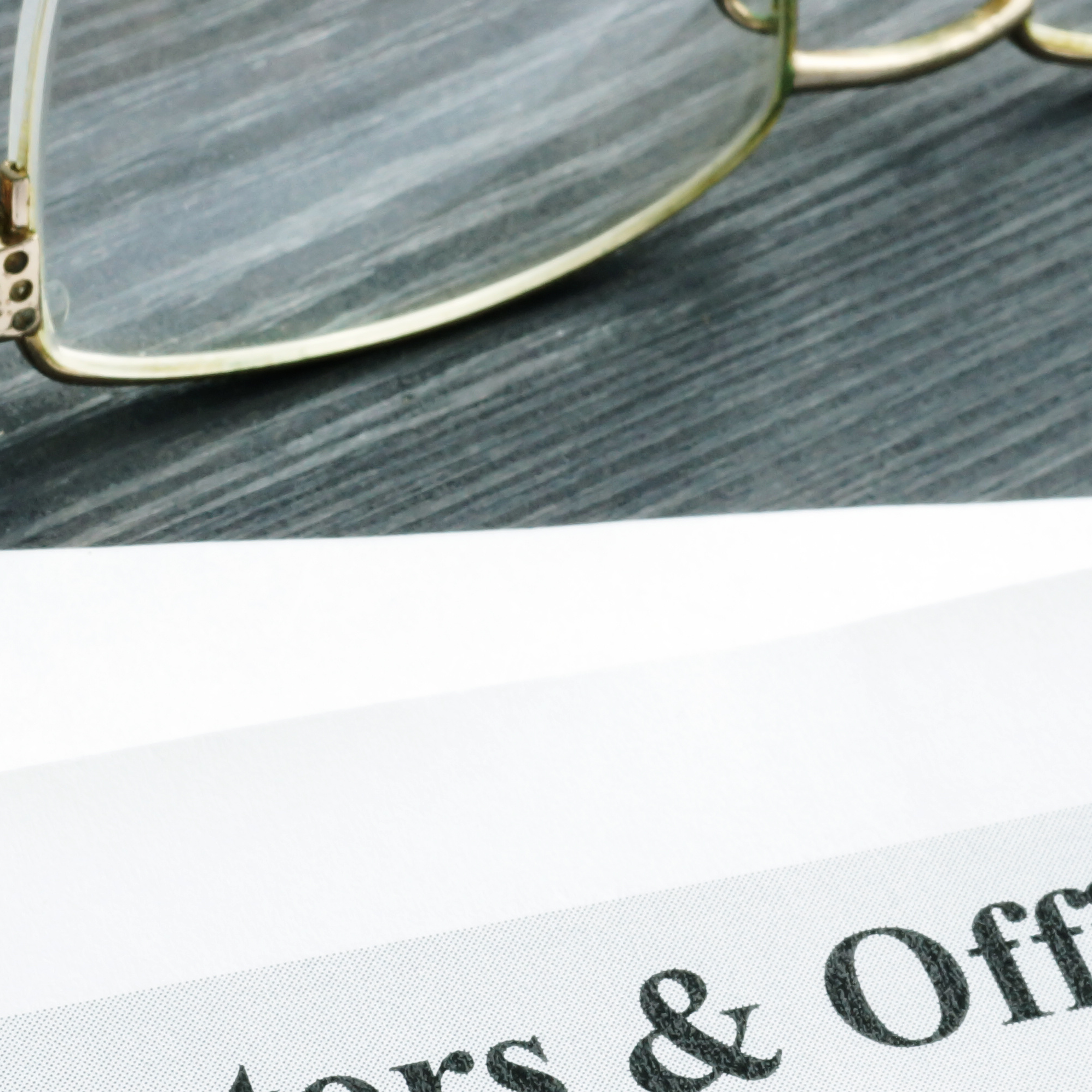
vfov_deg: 15.0
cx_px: 148
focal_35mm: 115
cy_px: 1003
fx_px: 4104
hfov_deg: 15.0
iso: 200
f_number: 20
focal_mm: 30
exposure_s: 1/3.33
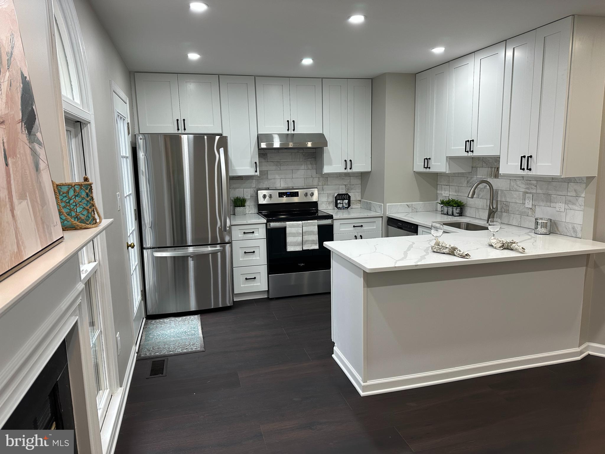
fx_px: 419
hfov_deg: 71.6
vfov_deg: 56.8
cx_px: 302
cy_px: 227
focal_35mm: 24
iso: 160
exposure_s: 1/120
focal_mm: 6.86
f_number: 1.78
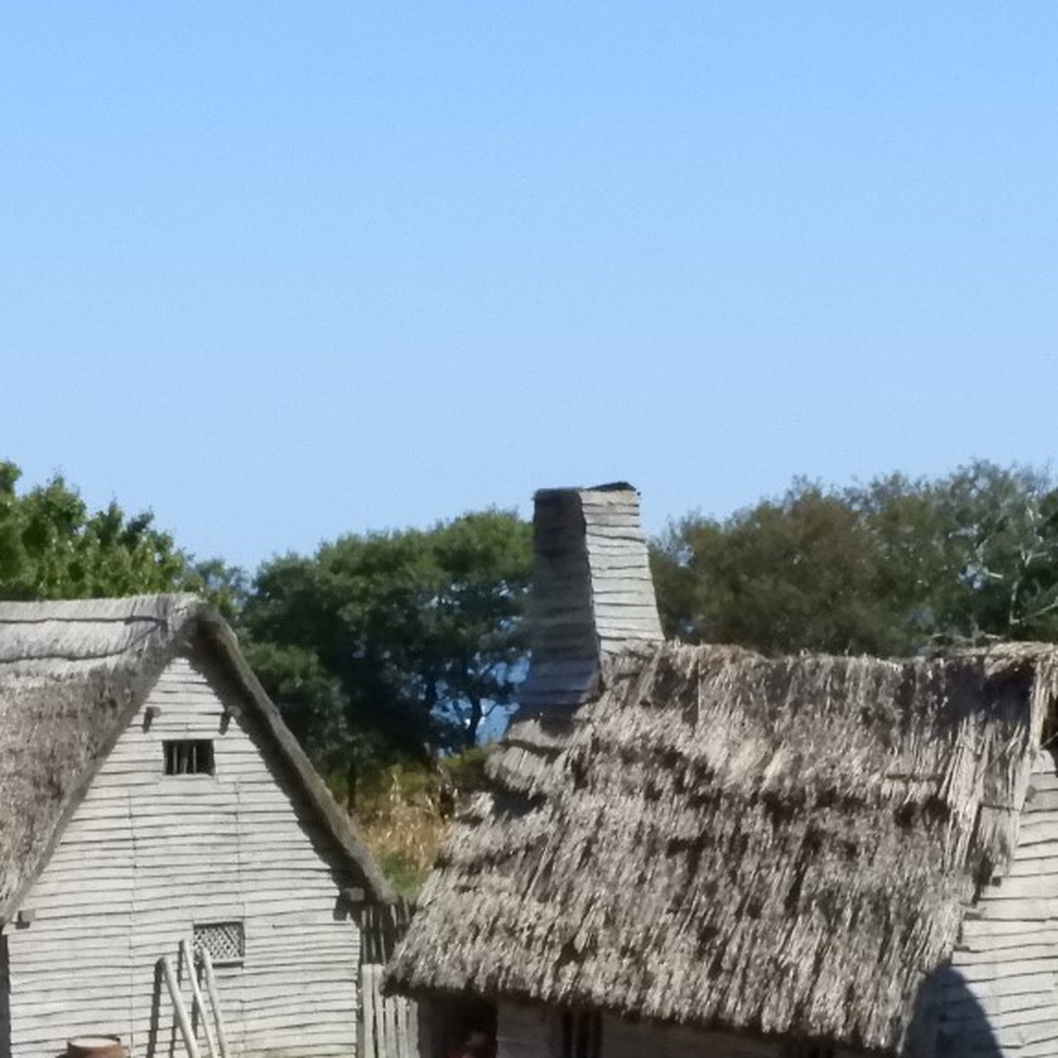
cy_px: 798
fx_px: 4219
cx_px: 378
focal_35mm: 122
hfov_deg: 14.3
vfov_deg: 14.2
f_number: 8
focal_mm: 9.9
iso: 1600
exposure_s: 1/3200
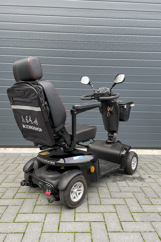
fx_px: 188
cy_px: 120
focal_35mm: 28
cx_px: 82
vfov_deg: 65.5
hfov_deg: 46.4
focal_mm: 4.2
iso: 40
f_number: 1.6
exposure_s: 1/121
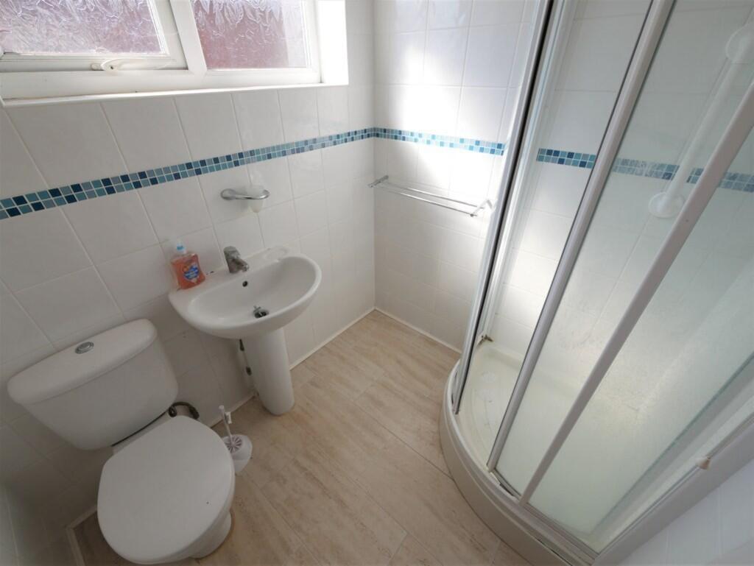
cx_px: 377
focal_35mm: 14
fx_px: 305
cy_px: 283
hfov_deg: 102.0
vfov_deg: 85.7
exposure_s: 1/200
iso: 200
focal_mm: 7
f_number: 5
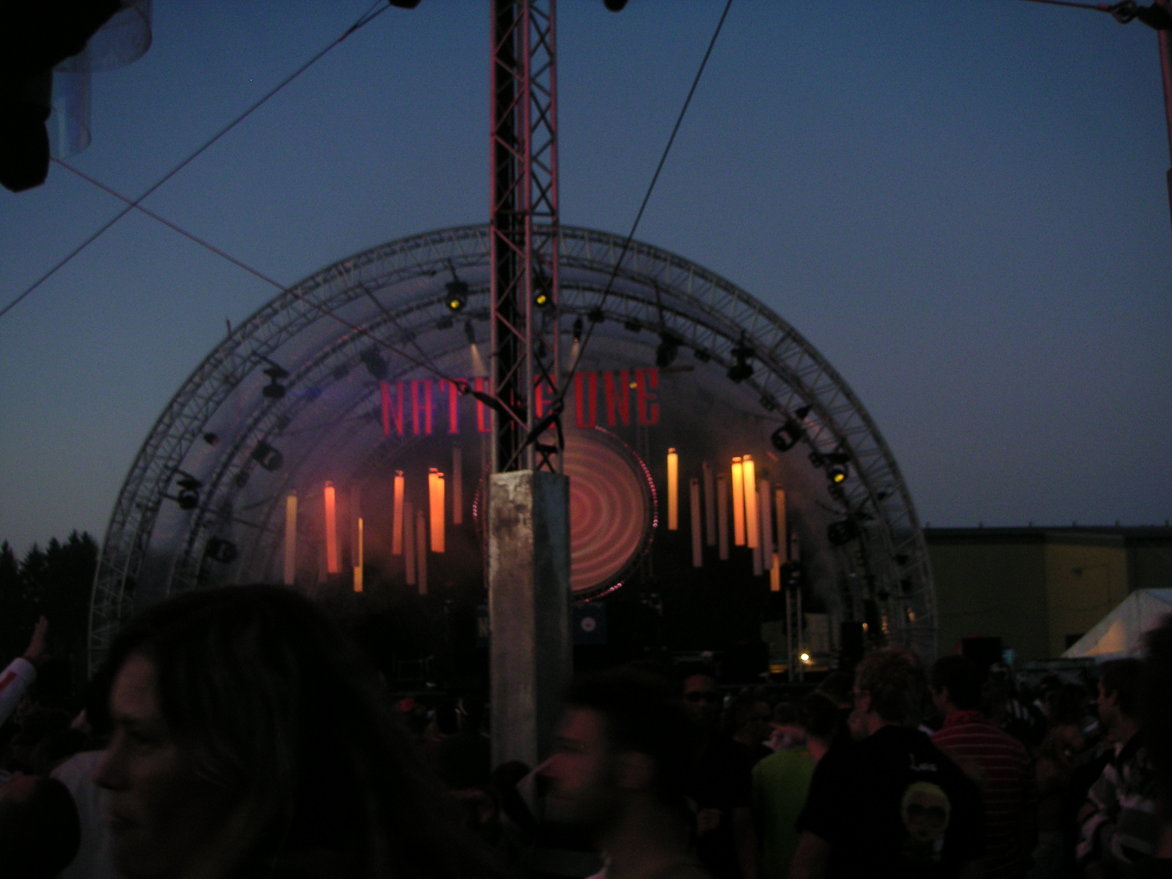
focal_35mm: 38
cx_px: 586
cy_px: 440
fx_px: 1287
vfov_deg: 37.7
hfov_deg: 49.0
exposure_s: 1/20
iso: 100
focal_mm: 6
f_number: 2.8
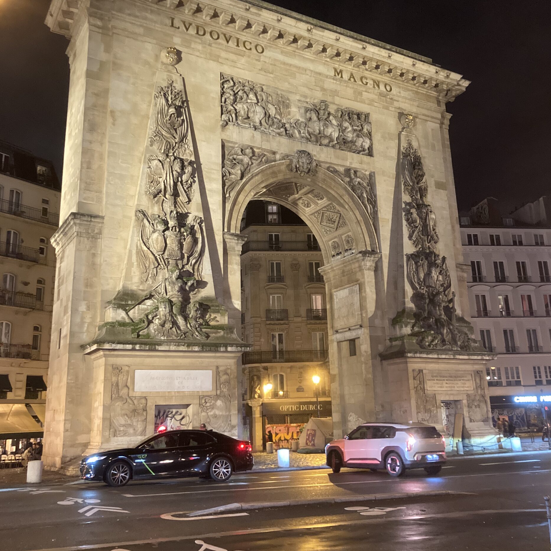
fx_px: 612
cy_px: 239
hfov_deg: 48.4
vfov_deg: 48.3
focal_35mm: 34
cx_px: 269
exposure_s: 1/25
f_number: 1.8
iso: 500
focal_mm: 3.99
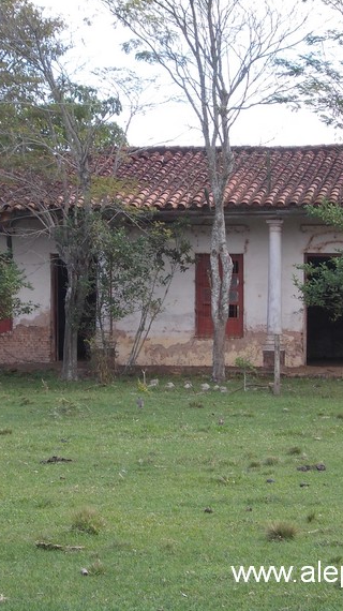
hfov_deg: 11.6
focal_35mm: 104
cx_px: 197
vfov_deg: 20.6
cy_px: 304
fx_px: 1684
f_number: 4.3
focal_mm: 10
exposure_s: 1/160
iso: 80
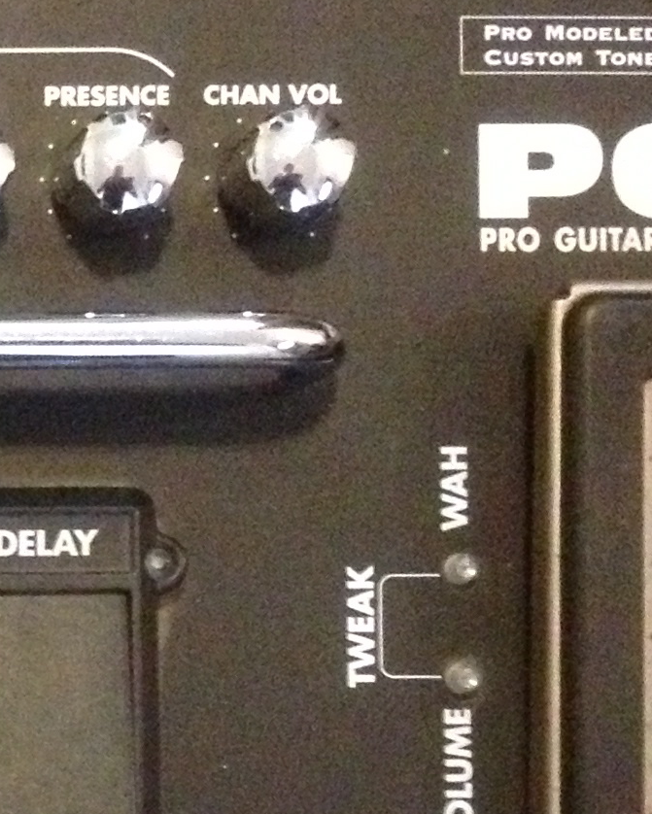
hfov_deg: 10.9
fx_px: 3206
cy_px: 797
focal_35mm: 133
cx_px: -491
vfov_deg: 14.3
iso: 800
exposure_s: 1/15
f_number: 2.4
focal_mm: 4.28
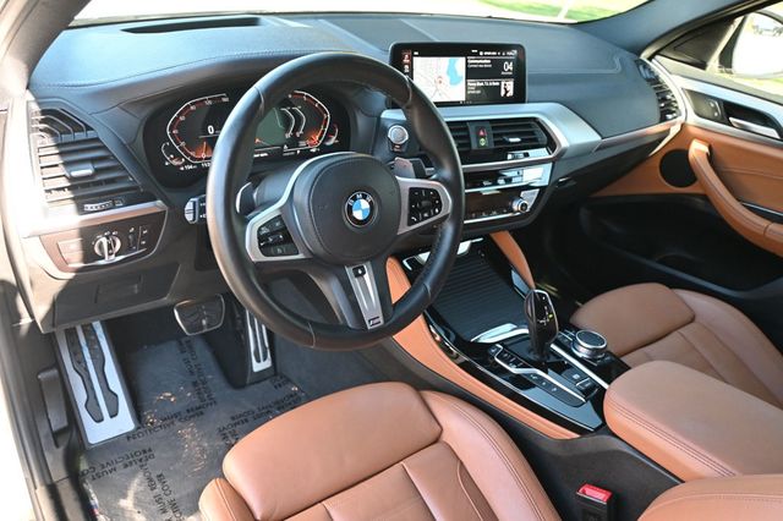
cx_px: 392
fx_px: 636
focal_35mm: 29
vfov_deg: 44.6
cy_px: 260
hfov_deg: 63.2
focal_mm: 19.5
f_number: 3.8
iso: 1000
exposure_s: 1/125
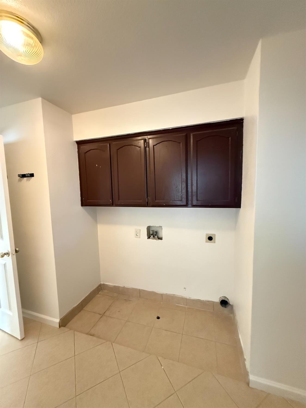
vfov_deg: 102.1
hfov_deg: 85.7
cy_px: 204
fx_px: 165
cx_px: 153
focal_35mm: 14
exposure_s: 1/60
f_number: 2.2
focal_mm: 2.22
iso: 1250
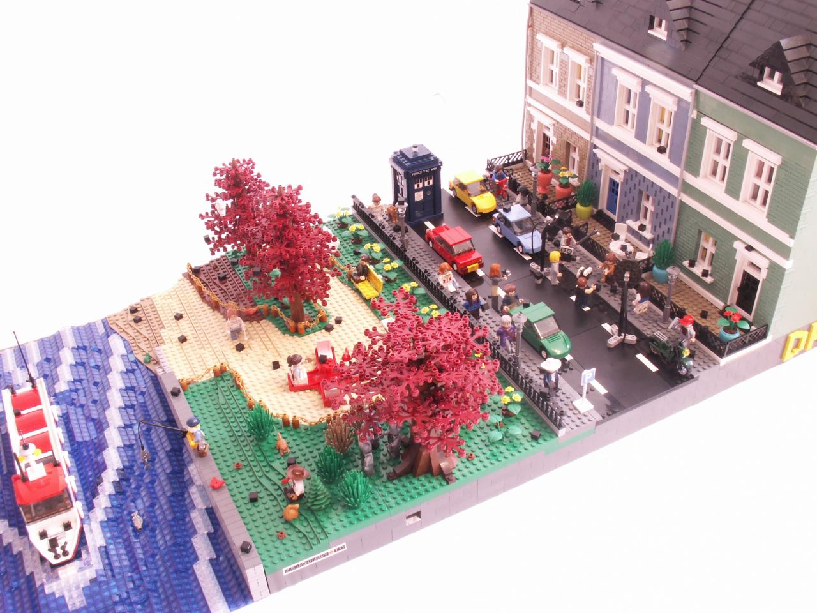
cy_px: 306
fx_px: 826
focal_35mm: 35
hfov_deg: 52.6
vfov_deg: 40.7
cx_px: 408
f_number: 8
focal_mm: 5.86
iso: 50
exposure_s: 2.5
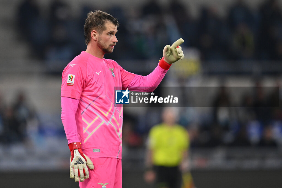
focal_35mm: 400
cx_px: 141
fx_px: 3132
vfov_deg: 3.4
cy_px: 94
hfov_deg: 5.2
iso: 1600
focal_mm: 400
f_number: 3.2
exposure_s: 1/2000
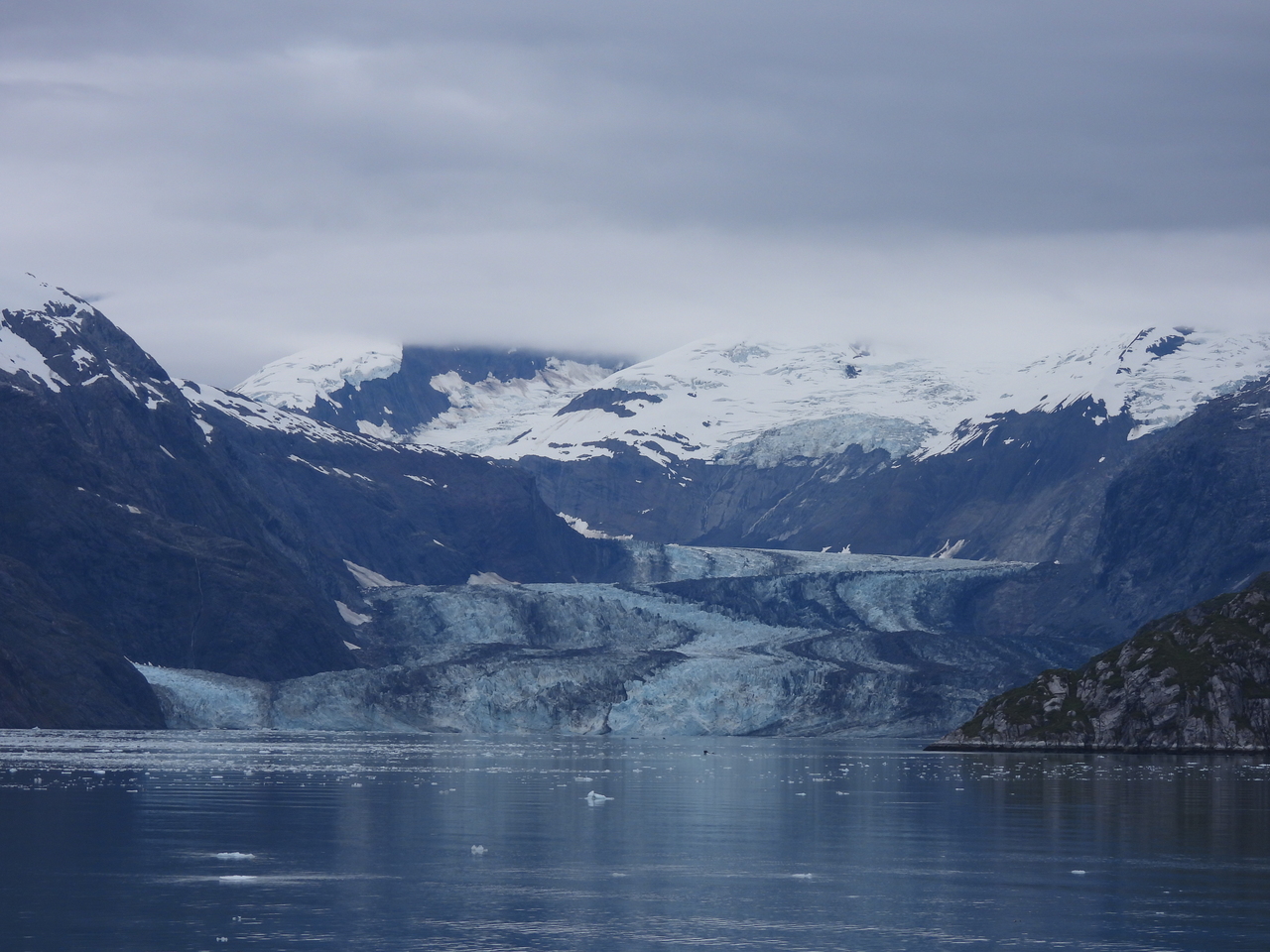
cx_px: 635
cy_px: 476
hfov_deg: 14.6
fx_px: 4953
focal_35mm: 135
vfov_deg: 11.0
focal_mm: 24.1
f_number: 4
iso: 100
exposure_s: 1/800
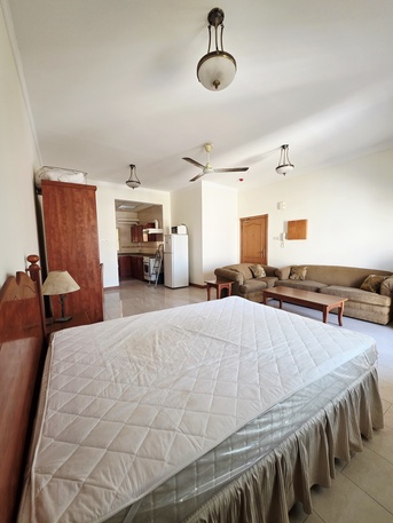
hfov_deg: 89.9
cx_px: 196
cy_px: 262
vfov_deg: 106.2
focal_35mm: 13
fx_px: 197
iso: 200
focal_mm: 2.2
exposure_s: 1/101
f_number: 1.9
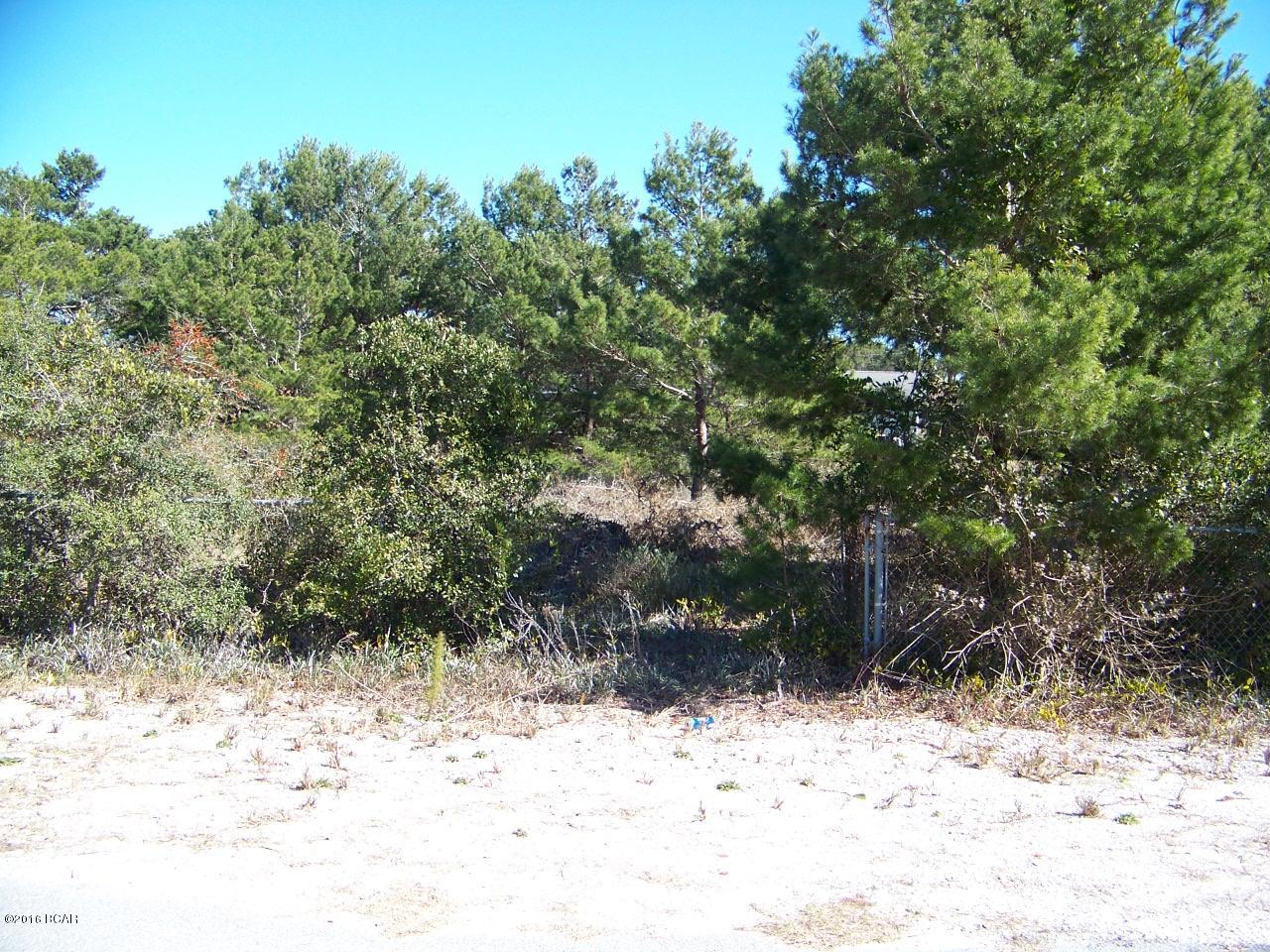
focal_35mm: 36
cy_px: 476
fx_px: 1321
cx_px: 635
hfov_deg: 51.4
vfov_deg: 39.7
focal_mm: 5.85
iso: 64
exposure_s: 1/320
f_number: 2.8
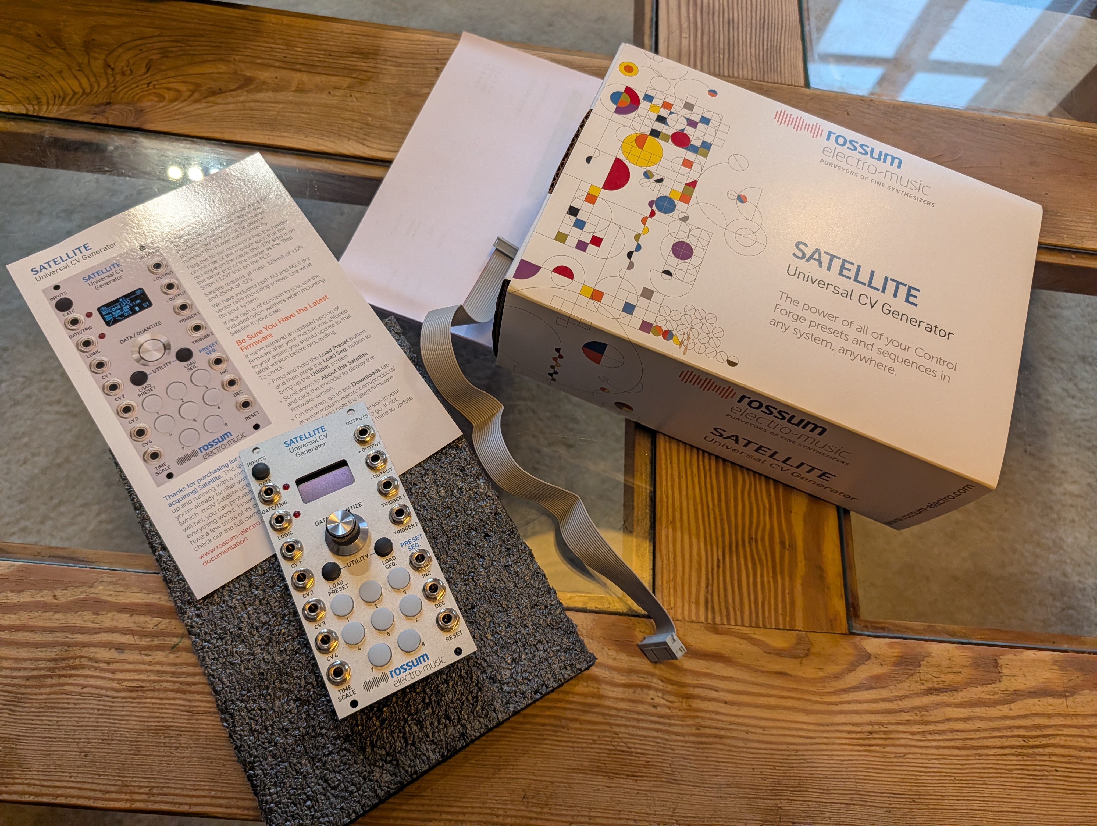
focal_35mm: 24
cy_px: 413
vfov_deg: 56.9
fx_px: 762
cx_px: 548
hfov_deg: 71.5
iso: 566
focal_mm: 6.9
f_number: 1.68
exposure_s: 1/100
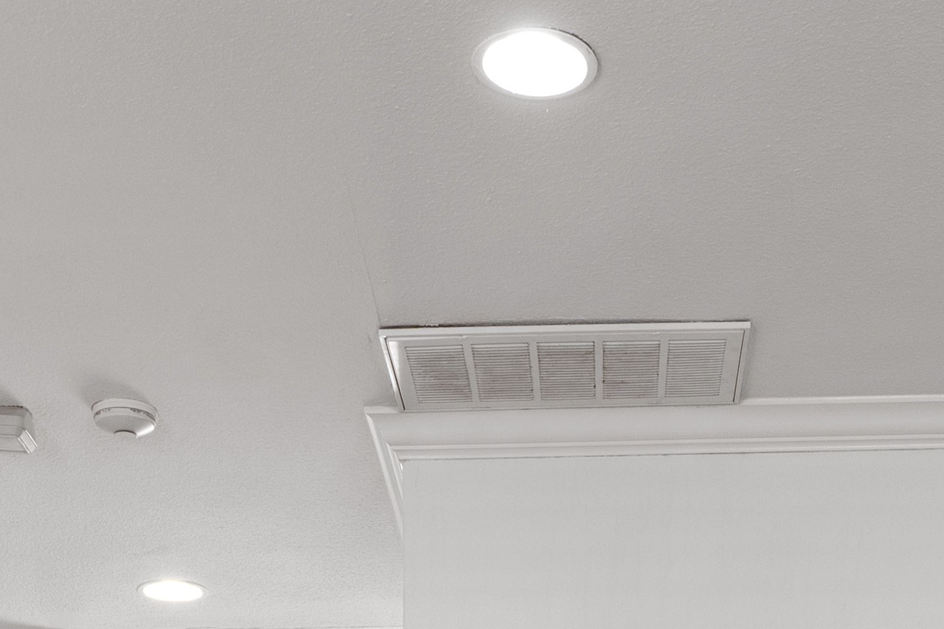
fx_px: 1966
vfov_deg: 15.1
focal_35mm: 75
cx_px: 580
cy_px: 1219
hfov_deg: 26.9
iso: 640
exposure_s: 1/2.5
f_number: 11
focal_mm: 19
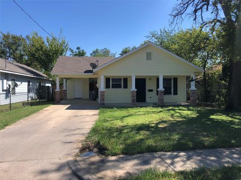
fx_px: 195
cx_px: 120
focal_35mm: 28
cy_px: 90
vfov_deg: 49.7
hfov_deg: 63.4
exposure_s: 1/1312
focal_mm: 3.99
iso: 20
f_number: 1.8
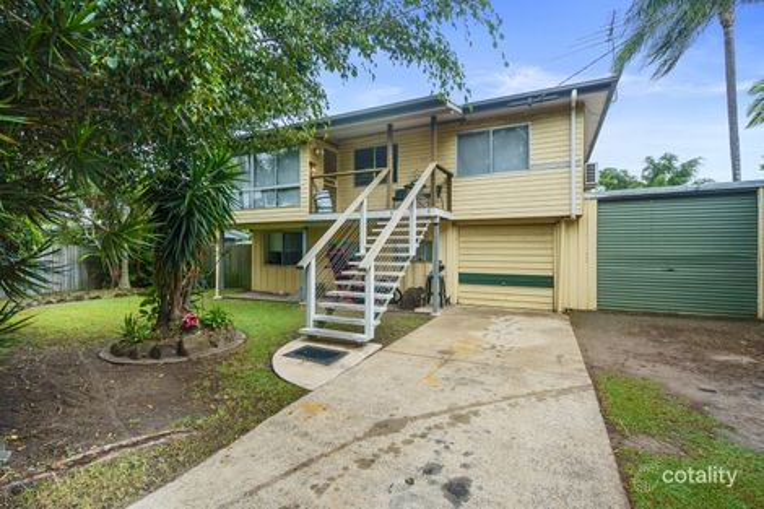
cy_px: 254
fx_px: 339
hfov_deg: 96.8
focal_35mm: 16
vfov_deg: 73.7
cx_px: 382
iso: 1250
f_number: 4
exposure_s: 1/500
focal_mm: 16
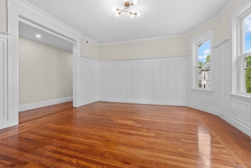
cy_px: 84
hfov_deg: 93.3
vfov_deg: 70.5
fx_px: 119
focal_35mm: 17
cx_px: 126
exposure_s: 1/1.25
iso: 320
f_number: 9
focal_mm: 17
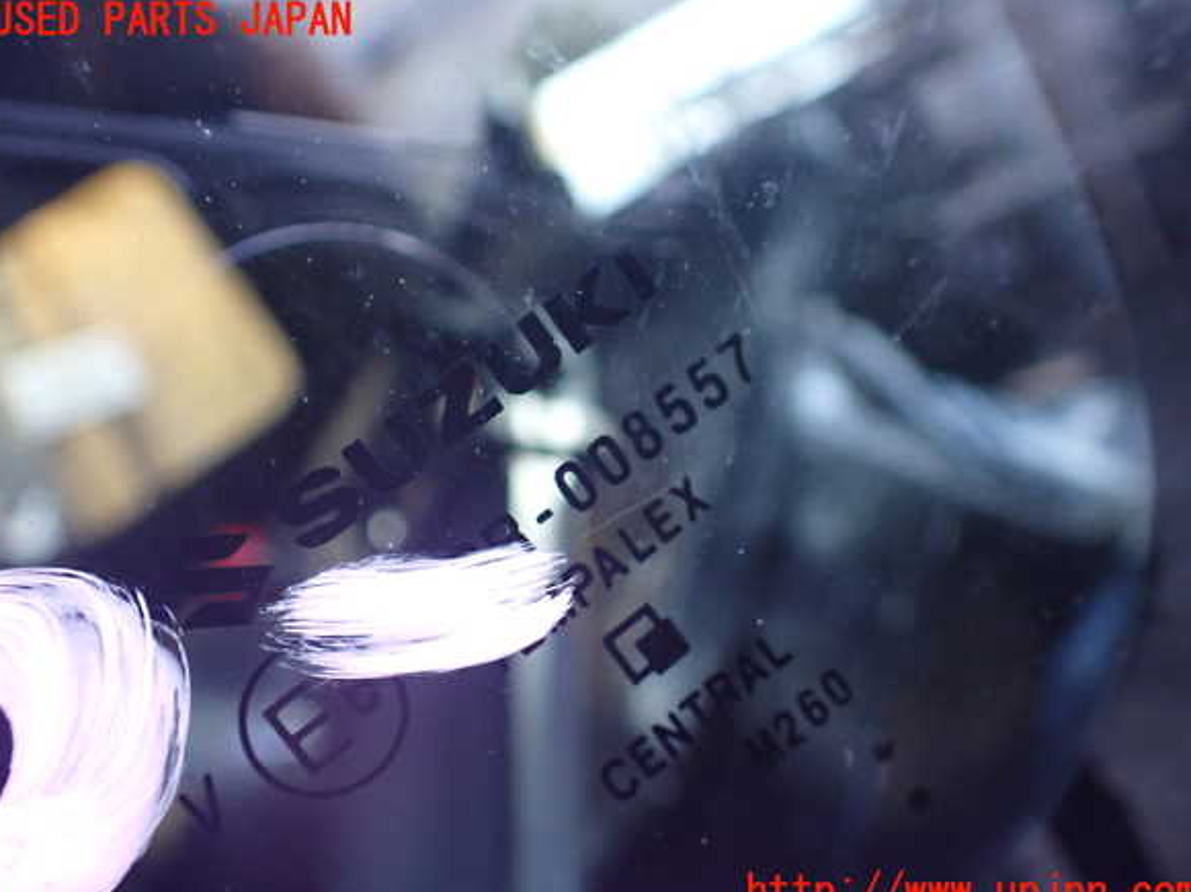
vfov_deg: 45.4
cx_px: 594
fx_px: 1066
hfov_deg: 58.4
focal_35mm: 31
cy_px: 457
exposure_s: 1/125
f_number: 2.3
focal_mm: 5.4
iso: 640
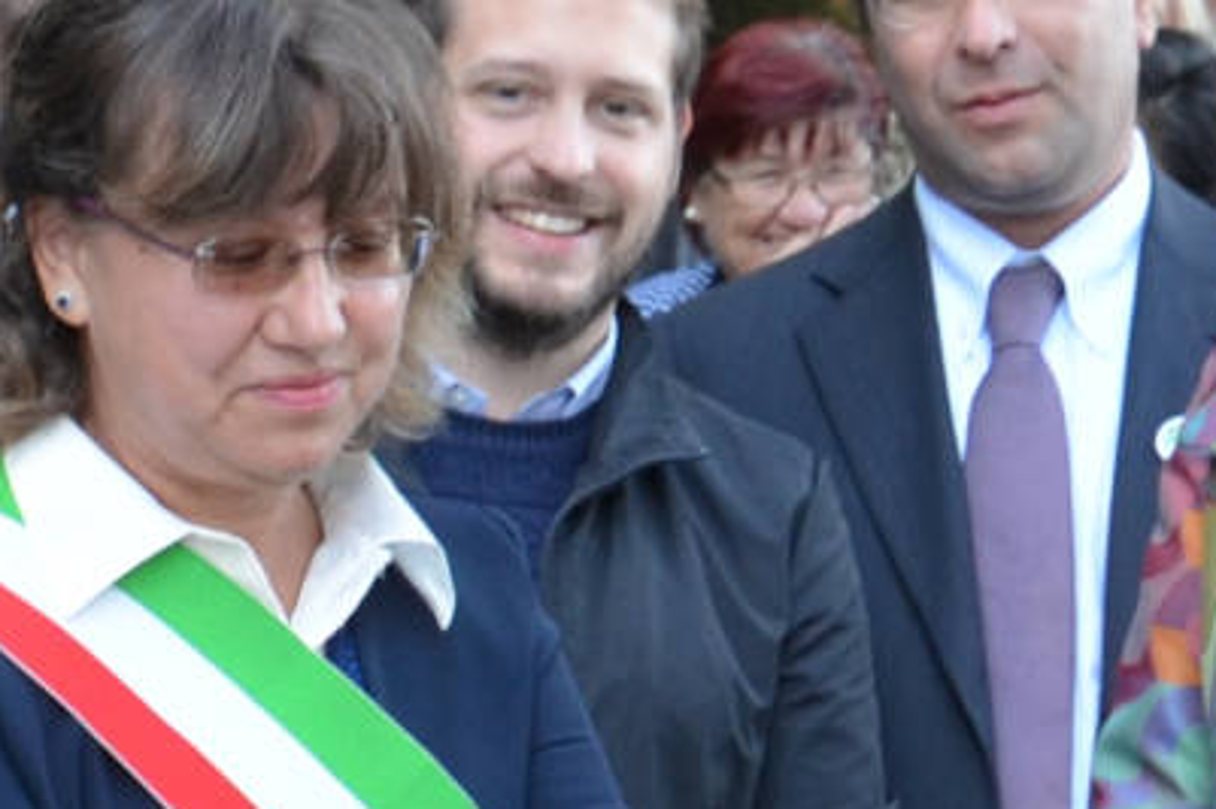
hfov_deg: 22.1
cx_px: 482
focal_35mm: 92
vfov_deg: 14.8
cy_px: 647
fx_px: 3106
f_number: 4.5
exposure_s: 1/80
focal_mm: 24
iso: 400
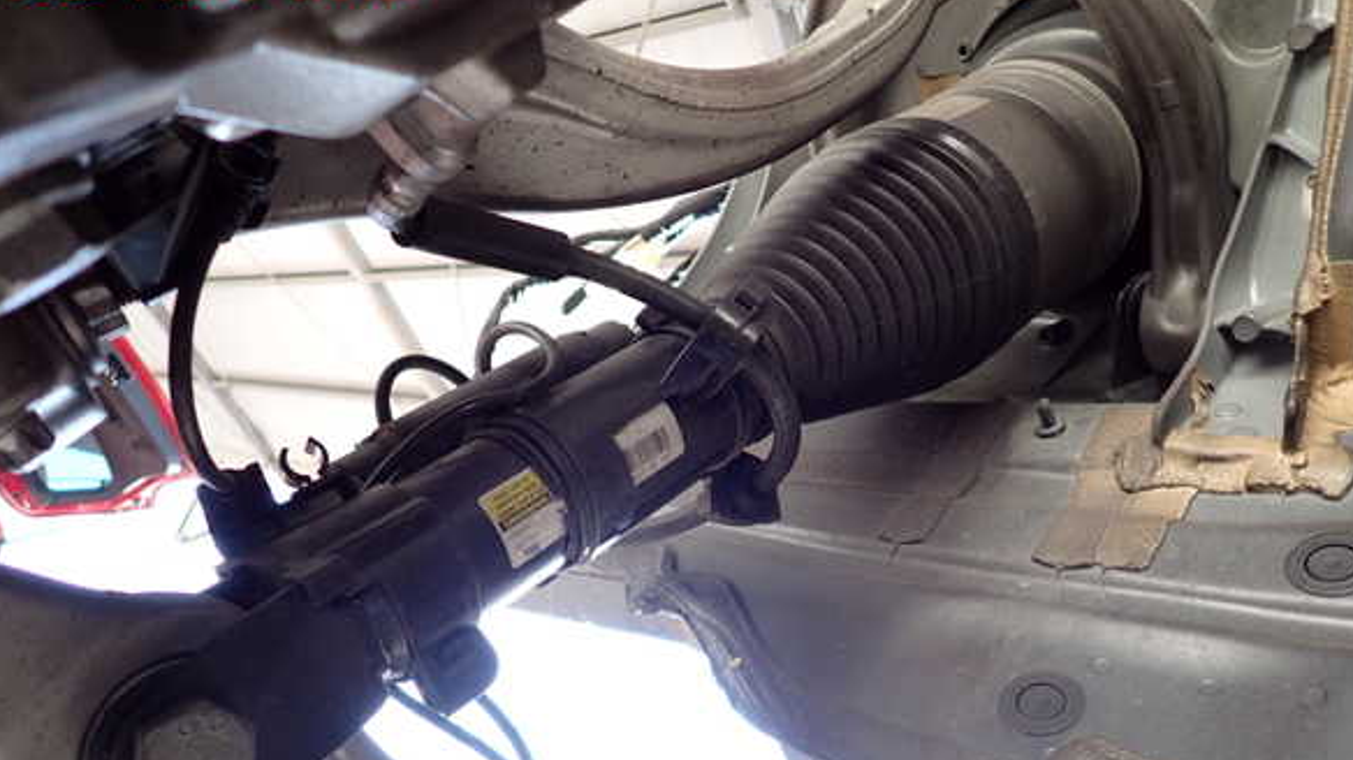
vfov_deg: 41.2
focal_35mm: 28
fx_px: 1004
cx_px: 688
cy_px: 475
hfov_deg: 67.9
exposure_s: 1/125
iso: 160
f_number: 2
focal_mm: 4.5
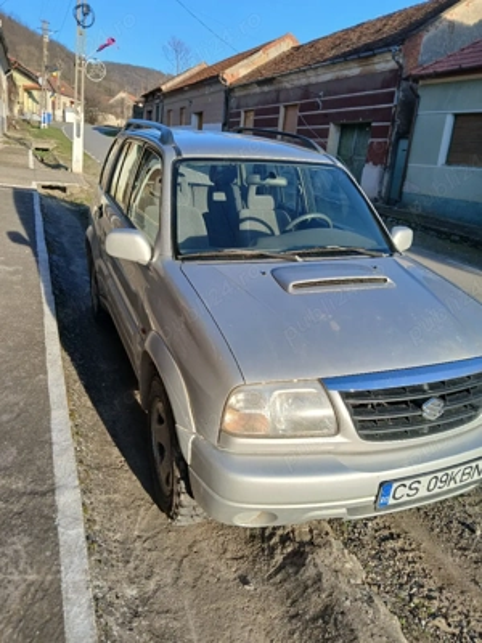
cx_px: 241
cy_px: 322
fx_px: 483
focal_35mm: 26
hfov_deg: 53.1
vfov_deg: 67.3
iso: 20
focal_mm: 3.98
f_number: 1.8
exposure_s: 1/270
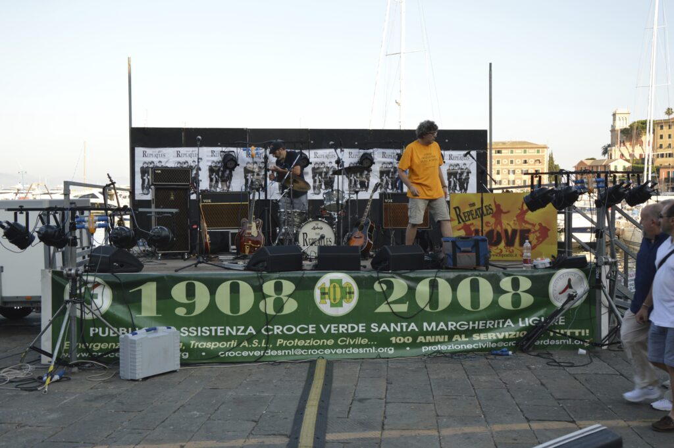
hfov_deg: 51.3
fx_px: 702
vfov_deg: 35.4
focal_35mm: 38
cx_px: 337
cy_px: 224
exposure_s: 1/125
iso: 110
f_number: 5.6
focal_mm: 25
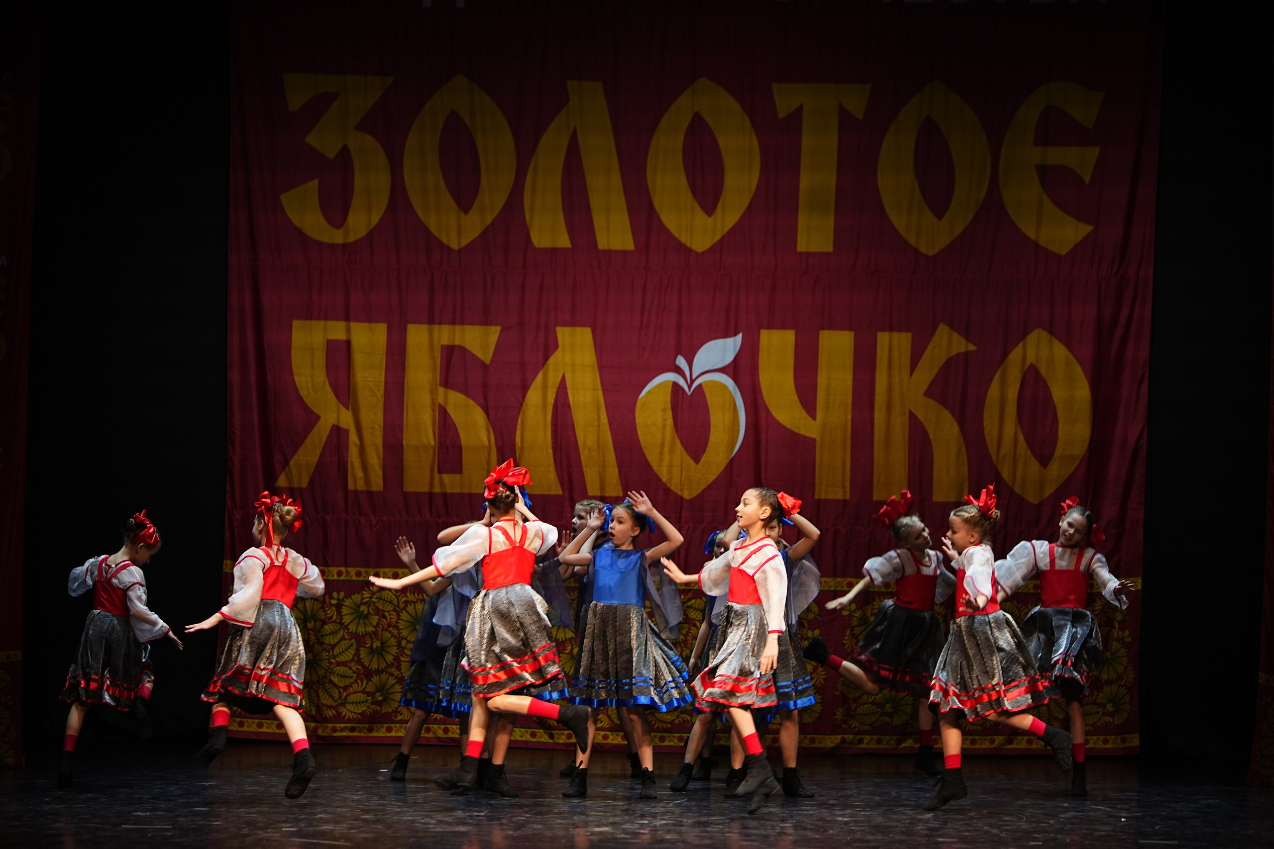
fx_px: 3716
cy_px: 424
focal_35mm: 105
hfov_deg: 19.5
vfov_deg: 13.0
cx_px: 637
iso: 1600
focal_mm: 105
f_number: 2.8
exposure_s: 1/400
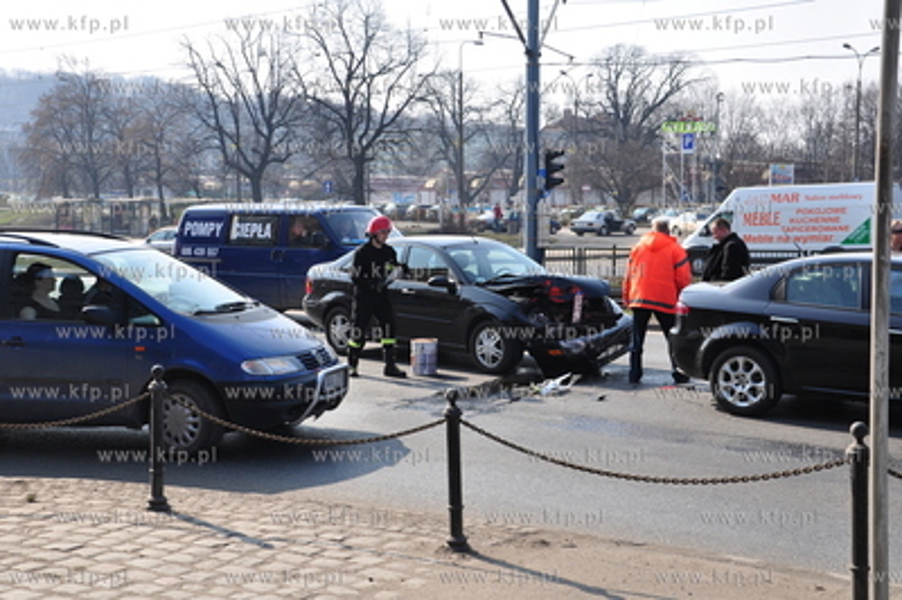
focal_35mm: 52
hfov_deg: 37.9
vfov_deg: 25.7
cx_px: 451
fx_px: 1314
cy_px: 300
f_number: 9
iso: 200
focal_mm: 35
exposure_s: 1/320
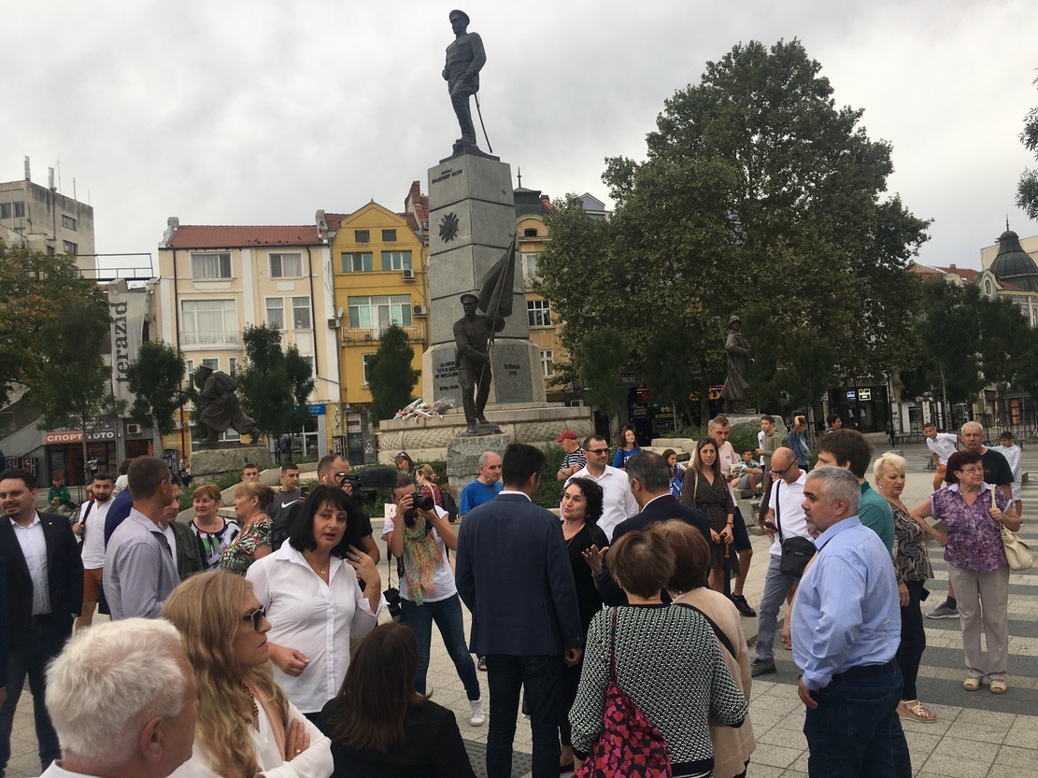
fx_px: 870
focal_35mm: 29
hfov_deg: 61.7
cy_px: 389
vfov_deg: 48.2
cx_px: 519
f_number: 2.2
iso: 25
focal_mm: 4.15
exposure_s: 1/388
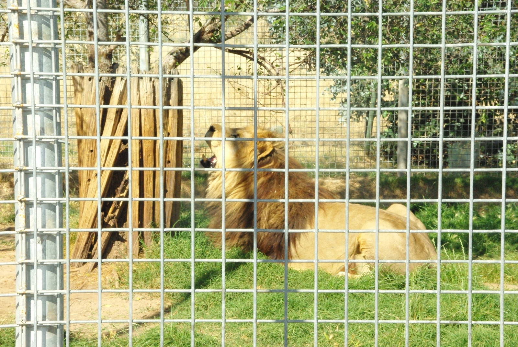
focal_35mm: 94
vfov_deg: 14.6
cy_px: 174
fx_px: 1354
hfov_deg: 21.7
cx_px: 259
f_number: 22
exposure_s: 1/180
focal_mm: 63
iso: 1600
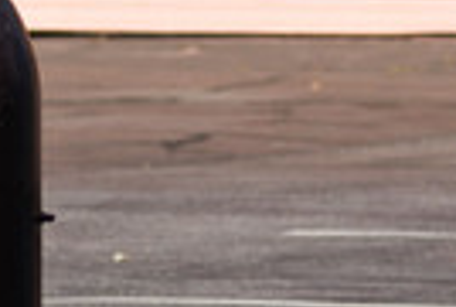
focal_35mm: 550
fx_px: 6987
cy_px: 147
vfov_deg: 2.5
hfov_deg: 3.7
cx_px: -123
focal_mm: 77
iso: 100
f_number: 5.6
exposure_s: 1/640
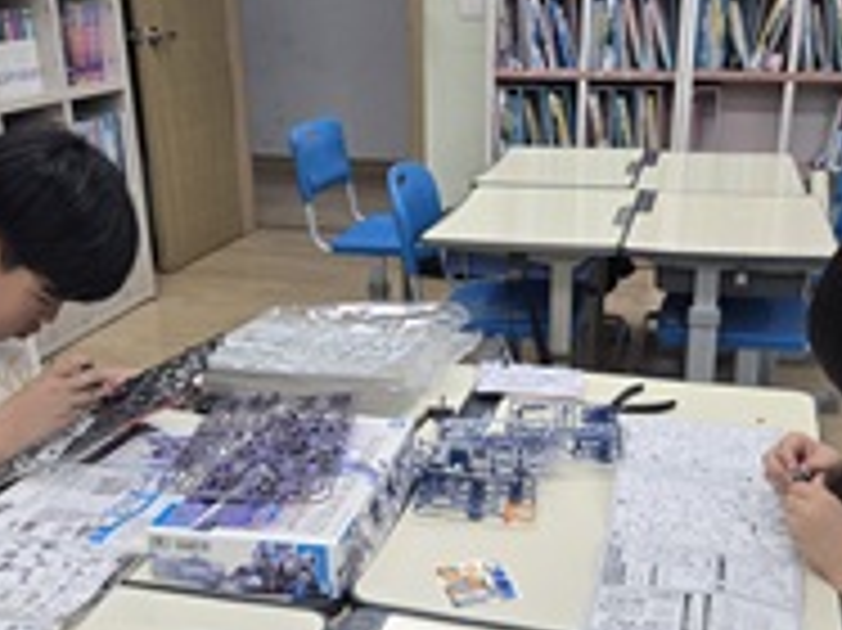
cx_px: 446
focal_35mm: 43
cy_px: 369
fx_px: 1045
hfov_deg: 43.9
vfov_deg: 33.5
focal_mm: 5.4
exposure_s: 1/120
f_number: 1.8
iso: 50
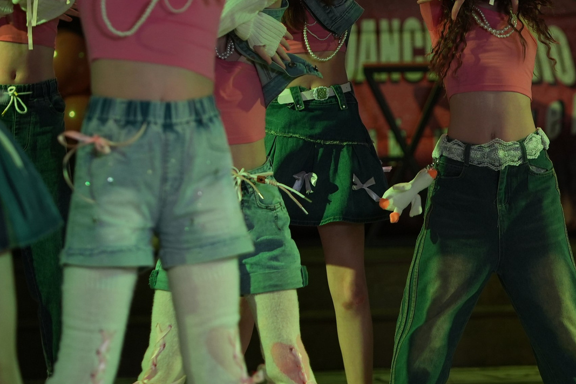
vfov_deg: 6.7
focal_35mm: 204
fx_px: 3263
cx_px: 524
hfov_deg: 10.0
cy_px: 43
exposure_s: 1/400
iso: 800
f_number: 2.2
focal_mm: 85
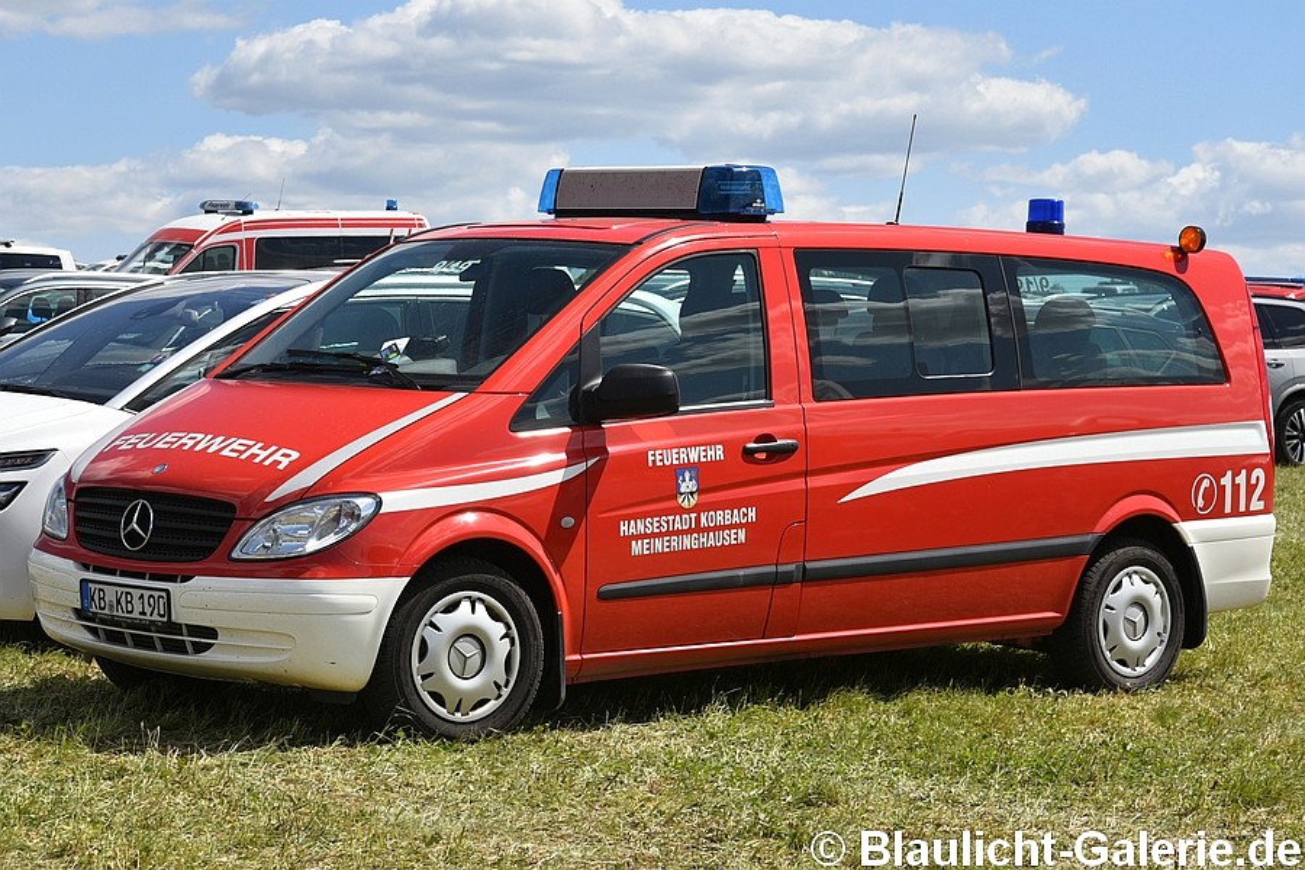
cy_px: 435
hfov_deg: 23.9
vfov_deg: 16.1
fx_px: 3081
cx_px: 652
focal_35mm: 85
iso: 200
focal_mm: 85
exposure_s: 1/400
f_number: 10
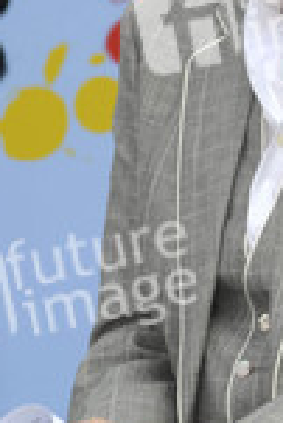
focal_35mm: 793
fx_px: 9329
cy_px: 148
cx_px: 359
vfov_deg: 2.6
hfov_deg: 1.7
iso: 400
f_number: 13
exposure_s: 1/250
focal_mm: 300
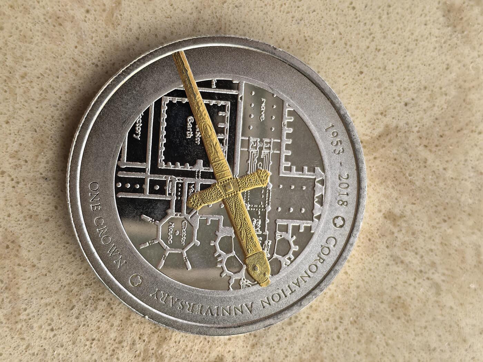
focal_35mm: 54
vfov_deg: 27.0
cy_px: 181
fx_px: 753
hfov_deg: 35.5
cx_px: 242
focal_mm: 5.75
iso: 100
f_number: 2
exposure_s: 1/459
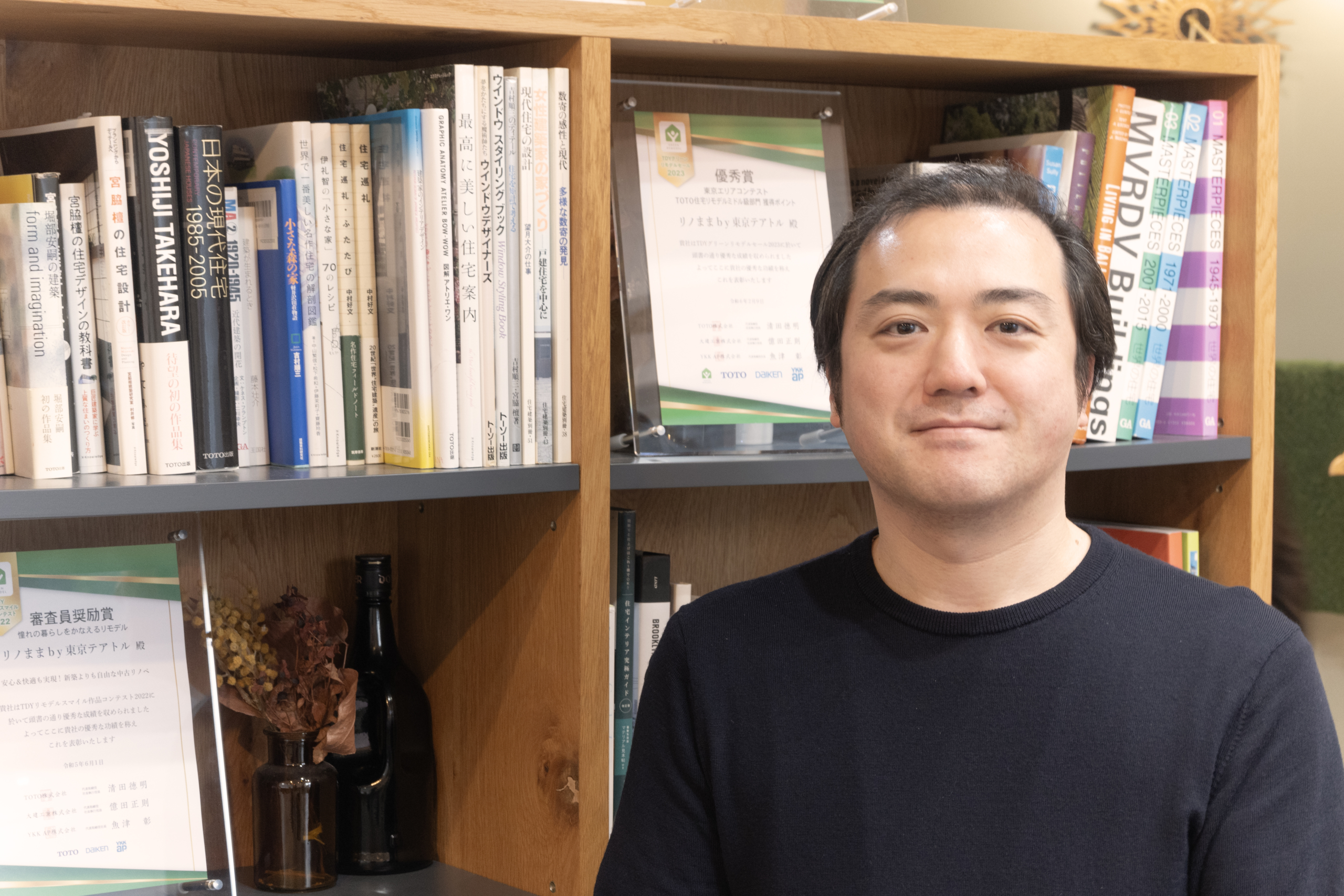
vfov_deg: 18.2
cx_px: 672
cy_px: 448
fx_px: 2800
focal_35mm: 75
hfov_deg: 27.0
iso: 800
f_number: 6.3
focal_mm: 50
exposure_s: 1/8
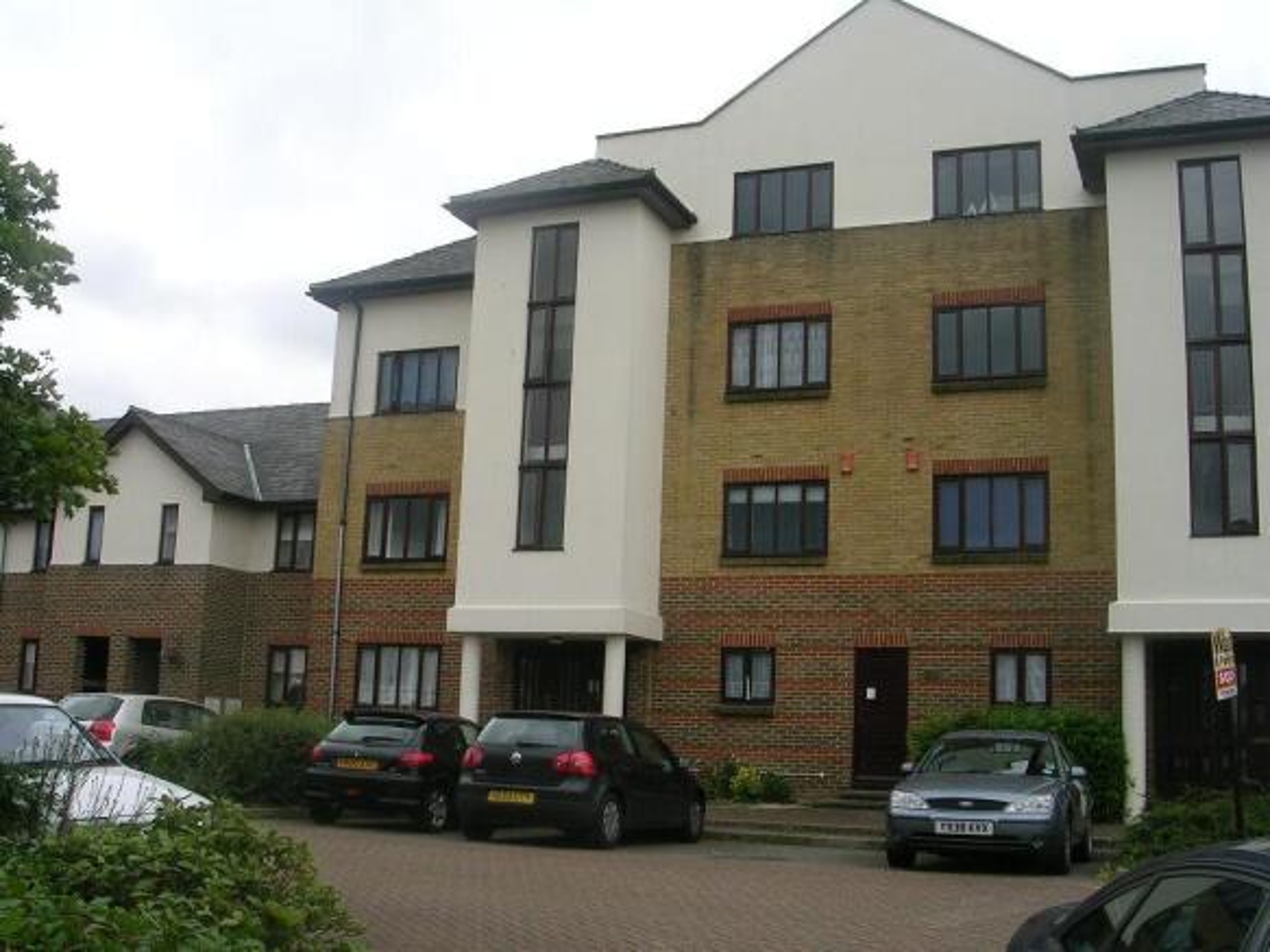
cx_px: 635
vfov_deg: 37.7
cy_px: 476
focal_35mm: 38
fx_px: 1394
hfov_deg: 49.0
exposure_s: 1/162
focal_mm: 5.8
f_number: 5.6
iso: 50
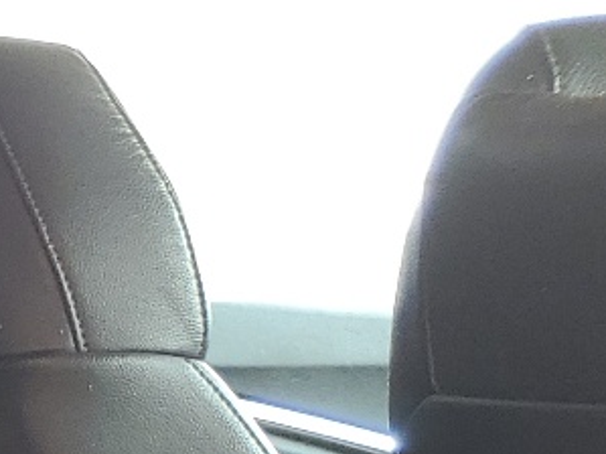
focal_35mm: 139
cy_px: 955
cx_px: -790
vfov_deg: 9.8
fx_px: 2432
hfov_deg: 11.9
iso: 50
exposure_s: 1/120
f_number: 1.5
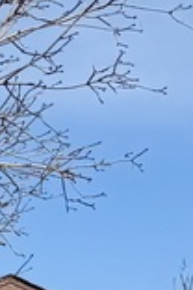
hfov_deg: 5.2
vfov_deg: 8.2
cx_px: -644
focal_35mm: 230
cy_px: 695
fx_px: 1849
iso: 80
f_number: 1.78
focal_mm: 6.76
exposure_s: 1/5714
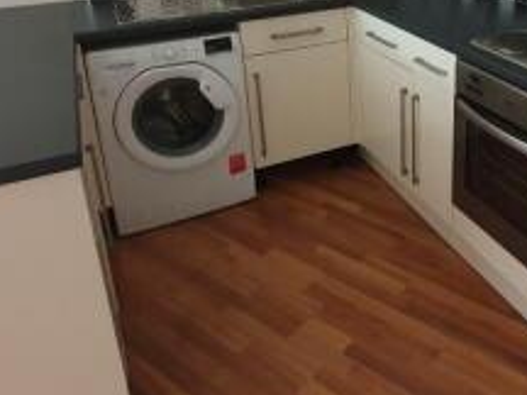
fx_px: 533
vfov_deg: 38.3
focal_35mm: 35
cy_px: 50
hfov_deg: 49.8
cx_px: 414
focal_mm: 1.8
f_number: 2.2
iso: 500
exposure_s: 1/30
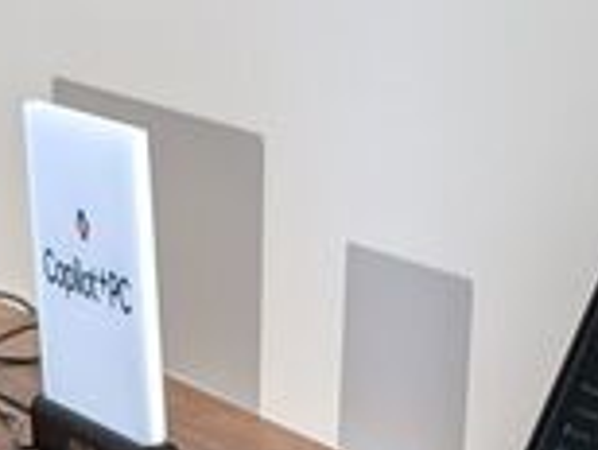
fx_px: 2993
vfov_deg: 8.4
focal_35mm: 173
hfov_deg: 11.4
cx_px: 505
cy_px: 659
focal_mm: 6.9
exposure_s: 1/81.1
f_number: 1.68
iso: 20
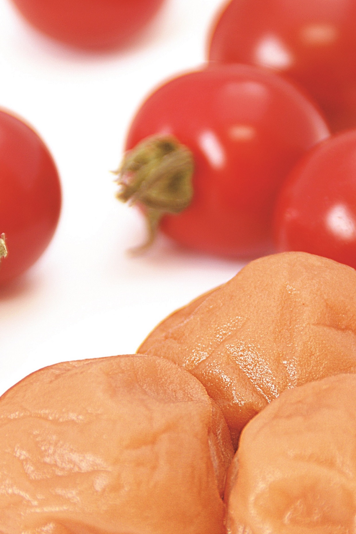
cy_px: 336
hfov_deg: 2.6
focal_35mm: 538
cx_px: 219
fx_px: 7987
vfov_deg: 3.8
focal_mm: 200
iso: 200
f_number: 6.3
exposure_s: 1/10
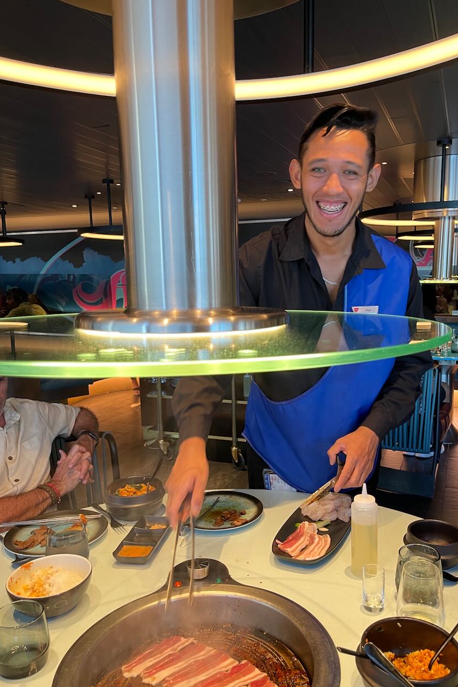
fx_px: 534
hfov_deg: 46.2
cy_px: 348
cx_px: 265
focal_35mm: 28
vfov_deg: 65.5
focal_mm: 5.1
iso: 160
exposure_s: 1/50
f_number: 1.6
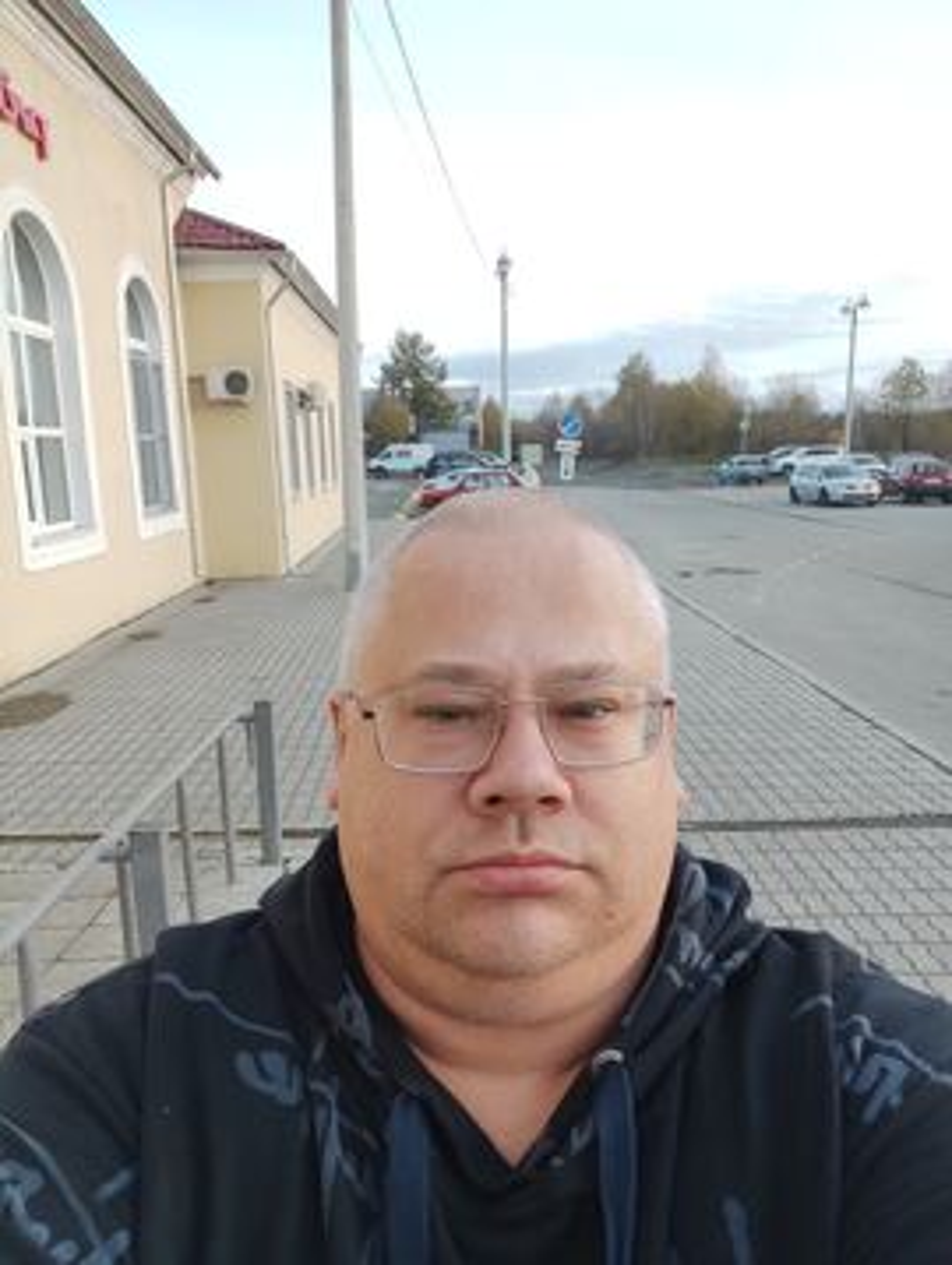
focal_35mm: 20
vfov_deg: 81.7
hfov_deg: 66.1
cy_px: 632
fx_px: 732
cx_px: 476
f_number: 2.45
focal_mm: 3.5
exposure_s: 1/100
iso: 62
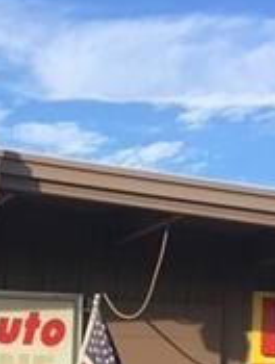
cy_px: 474
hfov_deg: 11.2
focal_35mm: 127
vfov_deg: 14.8
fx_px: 1340
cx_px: -158
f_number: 2.2
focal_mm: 4.15
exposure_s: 1/927
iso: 25
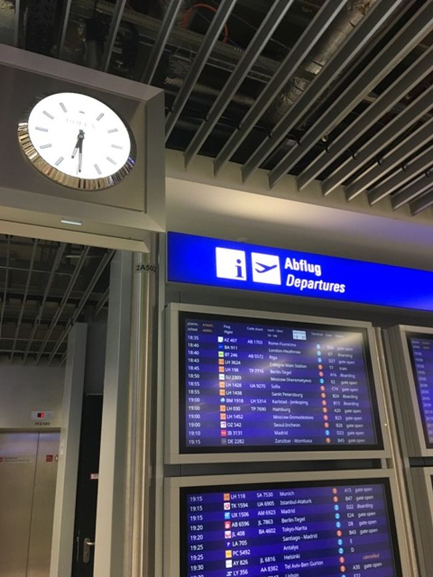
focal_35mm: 29
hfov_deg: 48.2
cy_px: 288
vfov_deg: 61.6
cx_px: 216
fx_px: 483
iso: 160
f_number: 2.2
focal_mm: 4.15
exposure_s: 1/30
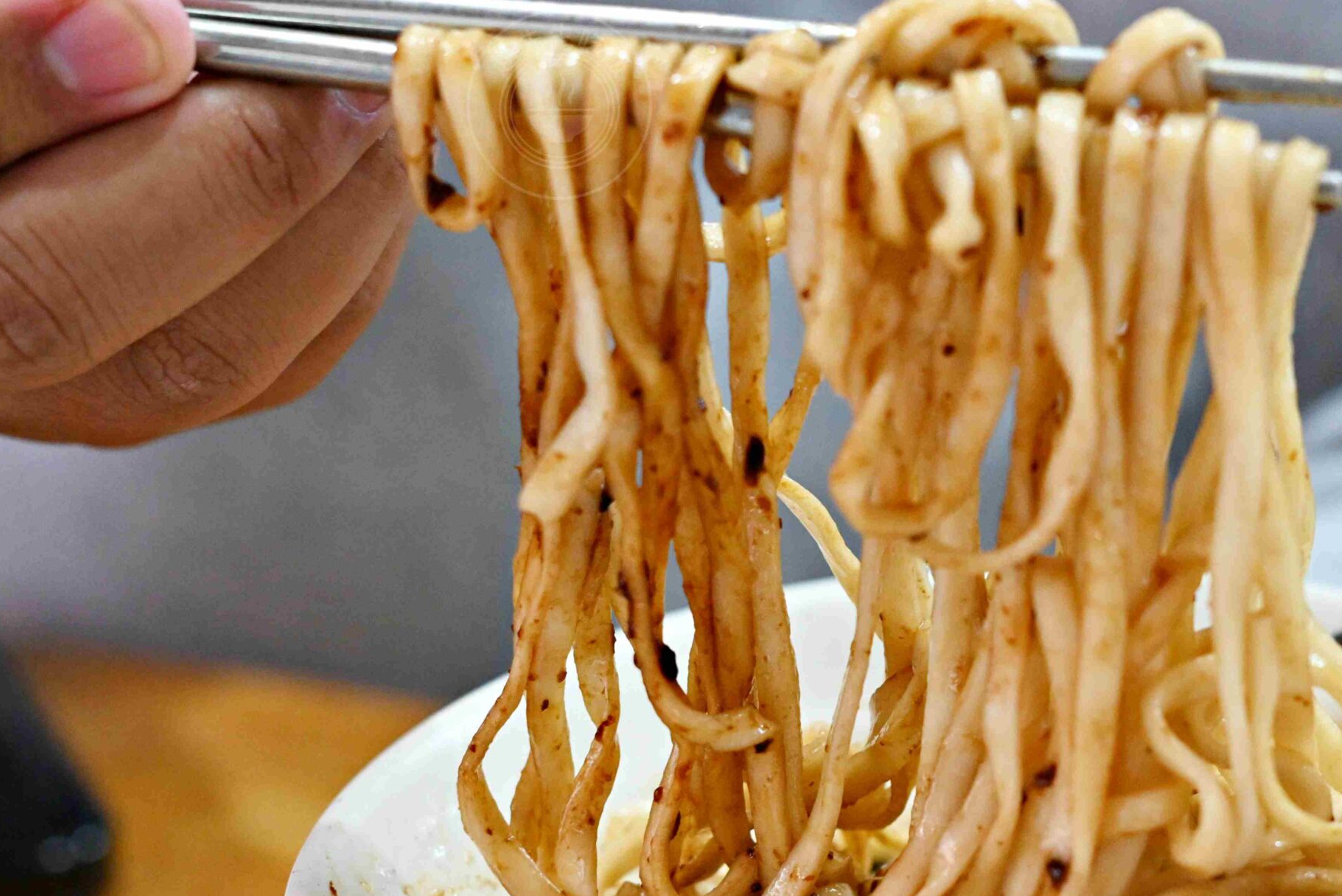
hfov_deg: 18.7
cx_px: 948
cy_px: 565
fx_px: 4064
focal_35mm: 109
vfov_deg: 12.6
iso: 2200
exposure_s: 1/200
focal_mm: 50
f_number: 3.2
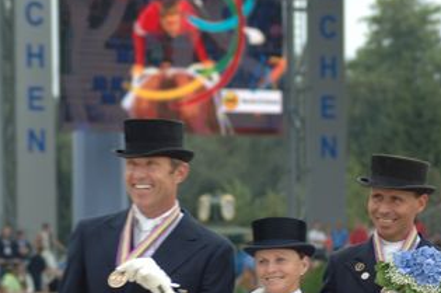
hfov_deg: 5.0
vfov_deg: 3.3
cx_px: 417
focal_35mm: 412
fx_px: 5039
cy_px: 291
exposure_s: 1/250
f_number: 5.6
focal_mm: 135
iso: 200
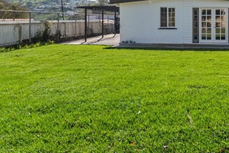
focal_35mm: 43
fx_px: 274
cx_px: 156
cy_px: 28
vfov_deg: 30.3
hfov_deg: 44.6
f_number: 8
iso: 400
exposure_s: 1/1000
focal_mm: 10
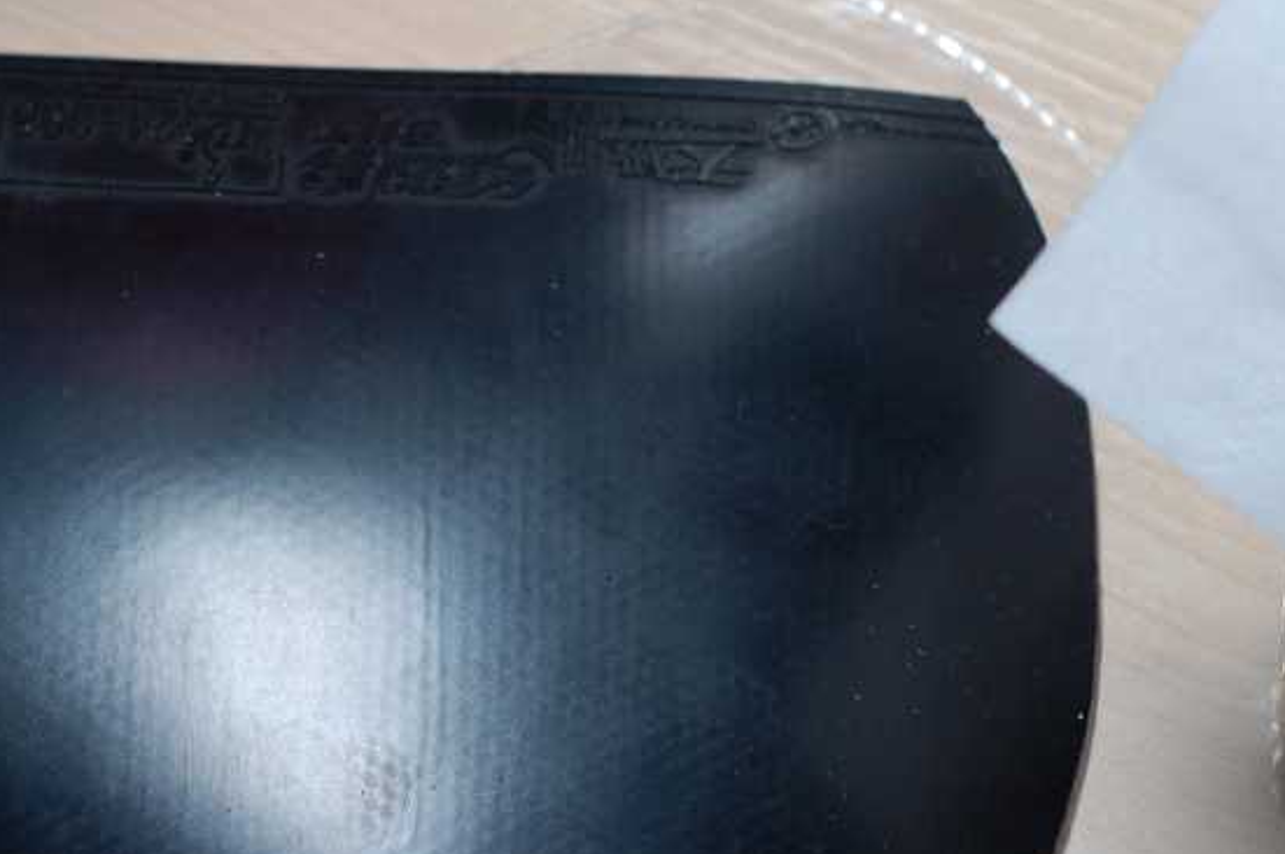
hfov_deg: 15.1
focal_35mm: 136
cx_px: 371
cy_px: 653
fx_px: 4849
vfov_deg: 10.0
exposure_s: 1/50
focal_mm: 50
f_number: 3.5
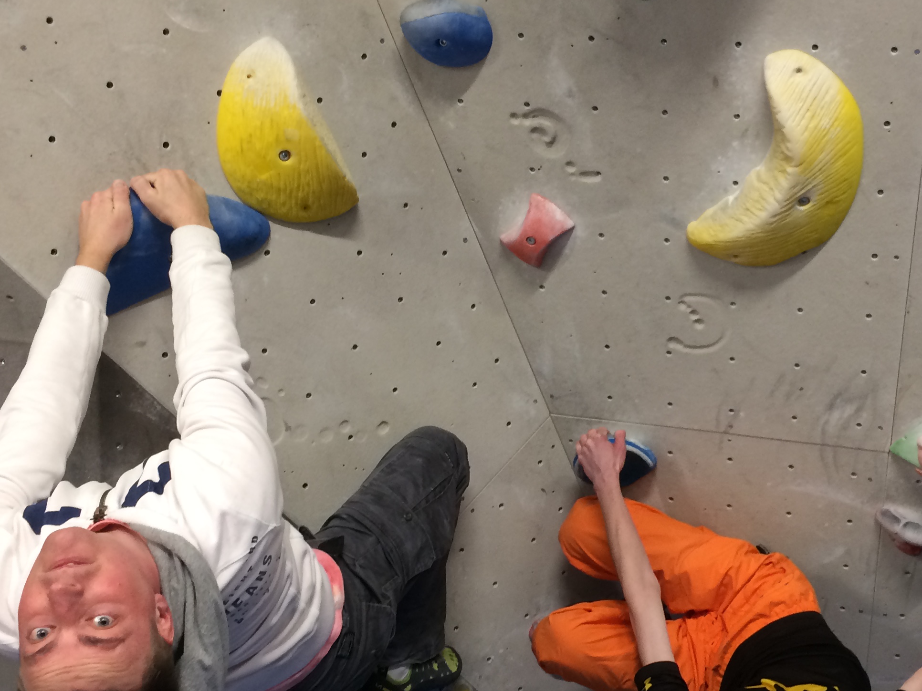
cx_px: 576
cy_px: 448
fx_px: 1305
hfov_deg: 38.7
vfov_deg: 29.5
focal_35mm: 49
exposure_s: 1/33
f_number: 2.2
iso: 125
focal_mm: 4.15
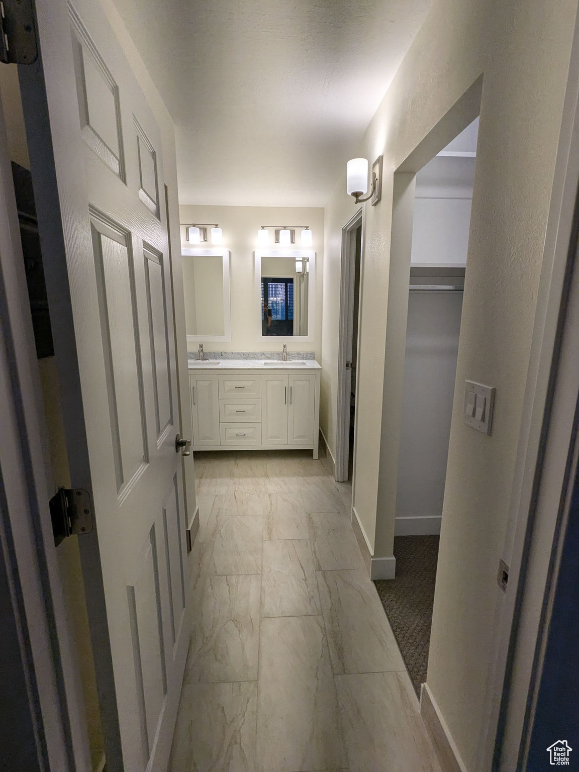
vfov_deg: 94.5
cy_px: 386
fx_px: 357
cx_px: 290
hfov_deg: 78.1
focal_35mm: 16
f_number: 2.2
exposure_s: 1/348
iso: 58
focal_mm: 2.35
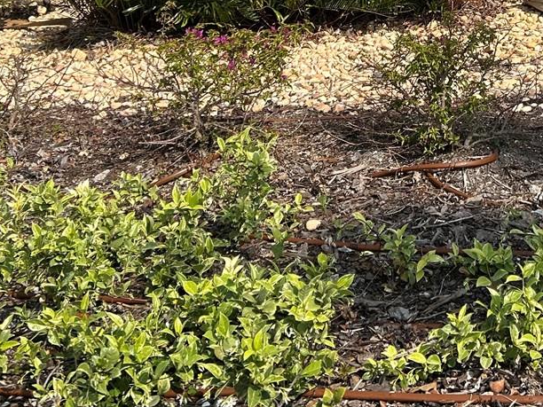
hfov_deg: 28.1
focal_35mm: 68
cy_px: -123
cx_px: 415
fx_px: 1067
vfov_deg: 19.9
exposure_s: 1/4444
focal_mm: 5.7
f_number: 1.5
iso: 50
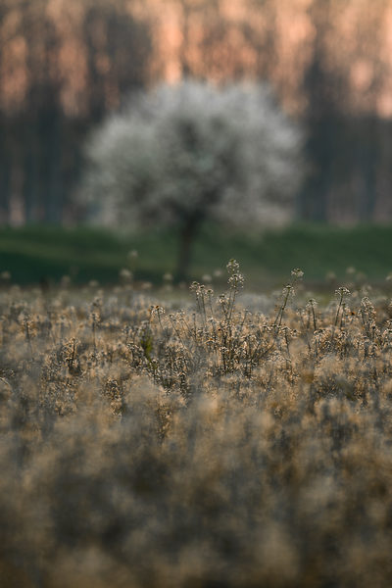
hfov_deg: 4.9
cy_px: 294
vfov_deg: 7.4
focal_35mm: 280
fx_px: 4573
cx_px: 196
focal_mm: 280
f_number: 8
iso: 100
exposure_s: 1/30
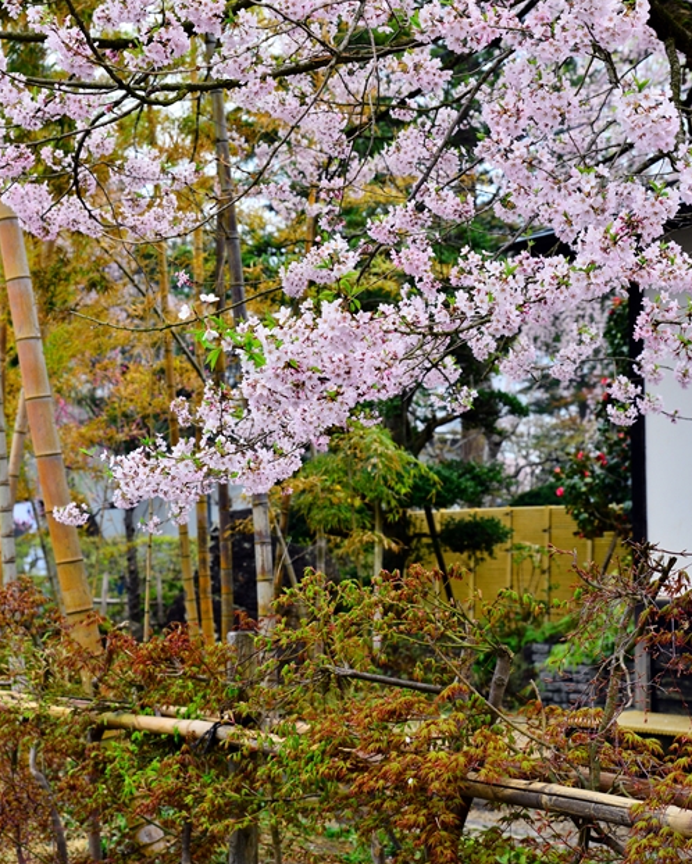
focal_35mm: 70
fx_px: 1791
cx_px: 356
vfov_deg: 27.0
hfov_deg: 21.9
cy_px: 325
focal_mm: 58
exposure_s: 1/250
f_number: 8
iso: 400
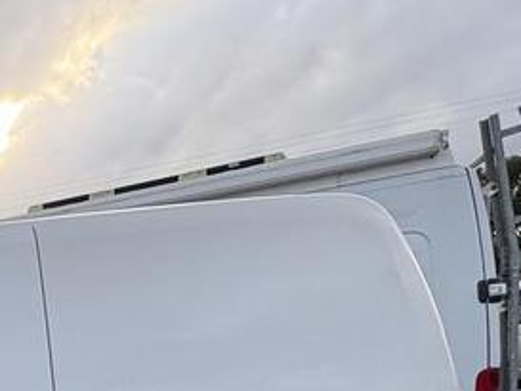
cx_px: -153
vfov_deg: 27.4
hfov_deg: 31.8
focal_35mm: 46
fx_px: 693
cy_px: 481
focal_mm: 2.22
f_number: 2.2
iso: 40
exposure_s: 1/173
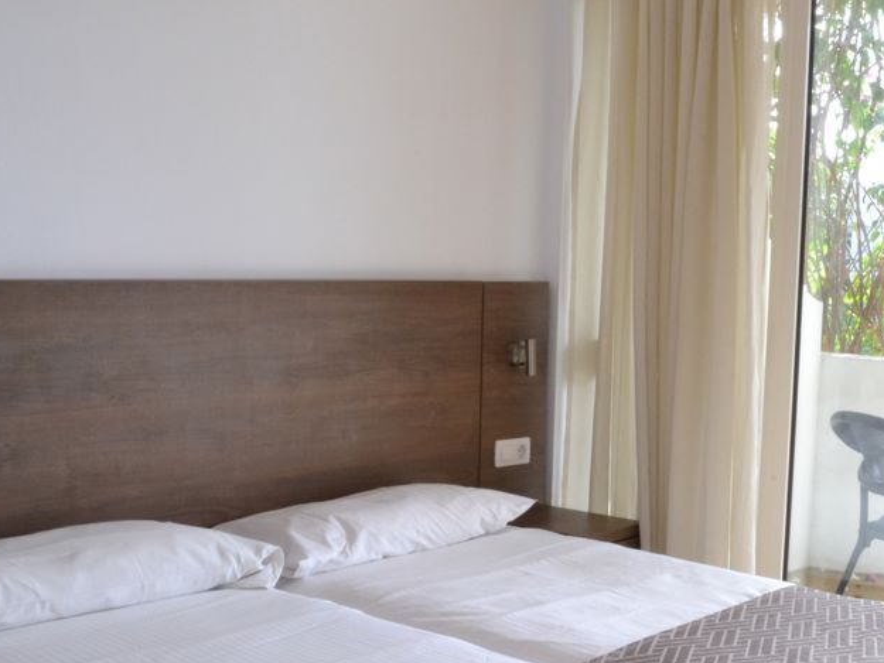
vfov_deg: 27.8
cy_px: 450
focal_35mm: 52
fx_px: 1328
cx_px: 618
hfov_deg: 36.3
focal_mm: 22
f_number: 3.8
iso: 1800
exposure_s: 1/15
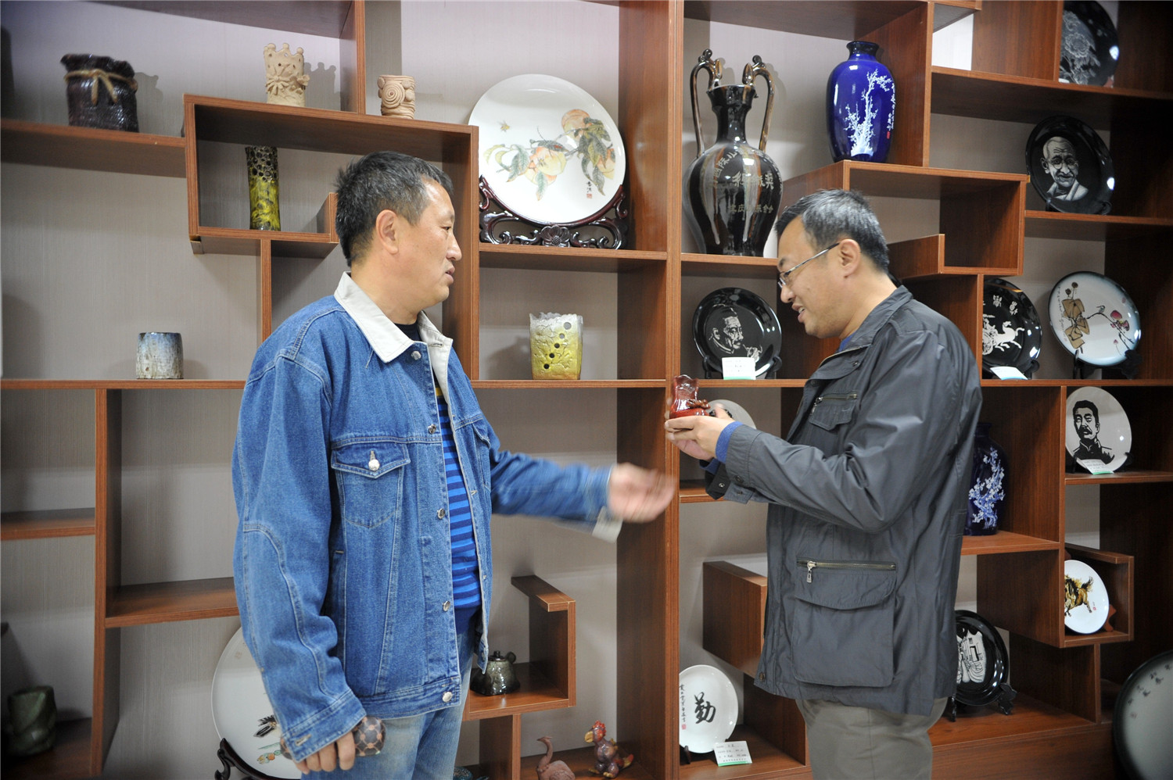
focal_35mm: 30
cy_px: 390
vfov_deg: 43.6
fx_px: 977
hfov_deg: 62.0
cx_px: 586
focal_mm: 30
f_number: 2.8
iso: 1250
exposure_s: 1/30
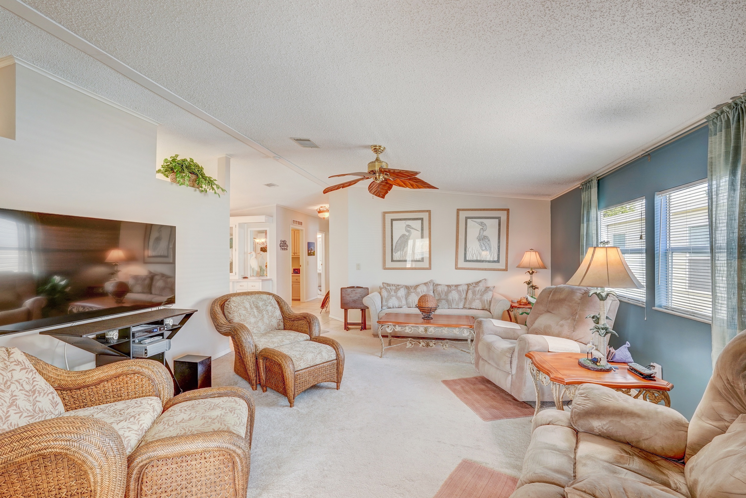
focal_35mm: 16
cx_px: 373
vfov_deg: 73.8
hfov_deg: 96.7
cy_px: 249
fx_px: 332
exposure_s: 1/10
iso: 400
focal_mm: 16
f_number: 8
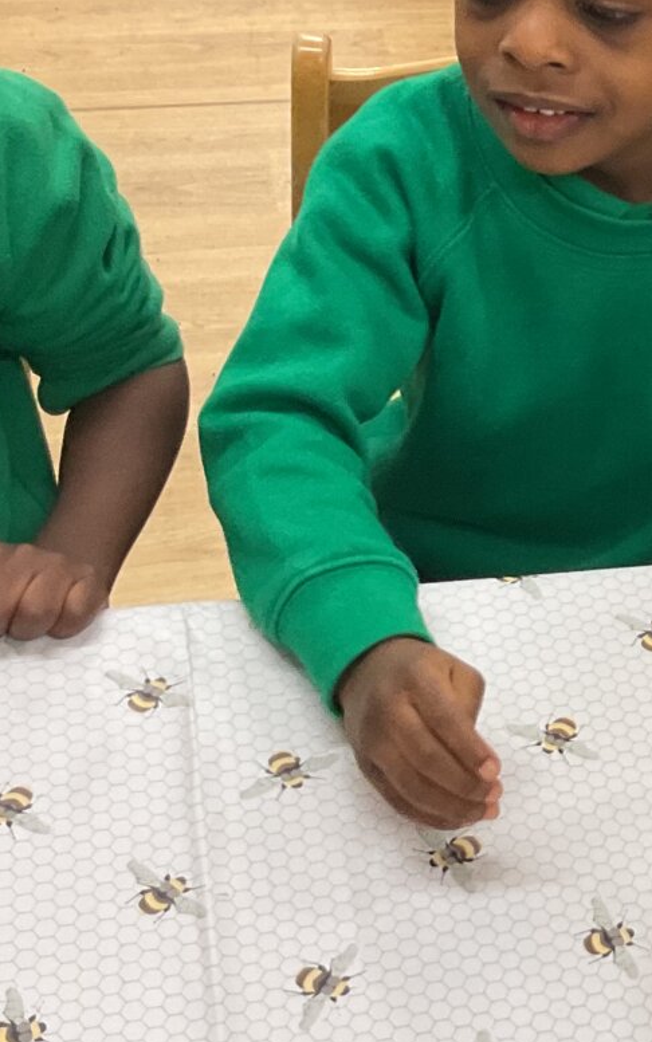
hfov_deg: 15.0
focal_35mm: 81
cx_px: 955
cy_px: 449
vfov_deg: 25.5
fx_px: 2302
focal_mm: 3
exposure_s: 1/50
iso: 64
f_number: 1.8
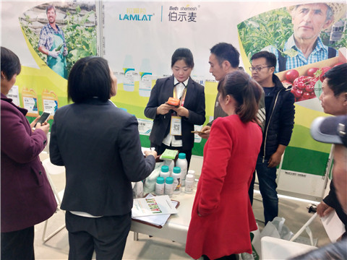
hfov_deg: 60.0
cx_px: 174
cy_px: 130
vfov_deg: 46.8
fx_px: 301
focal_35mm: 30
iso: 187
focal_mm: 3.95
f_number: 1.8
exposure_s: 1/100
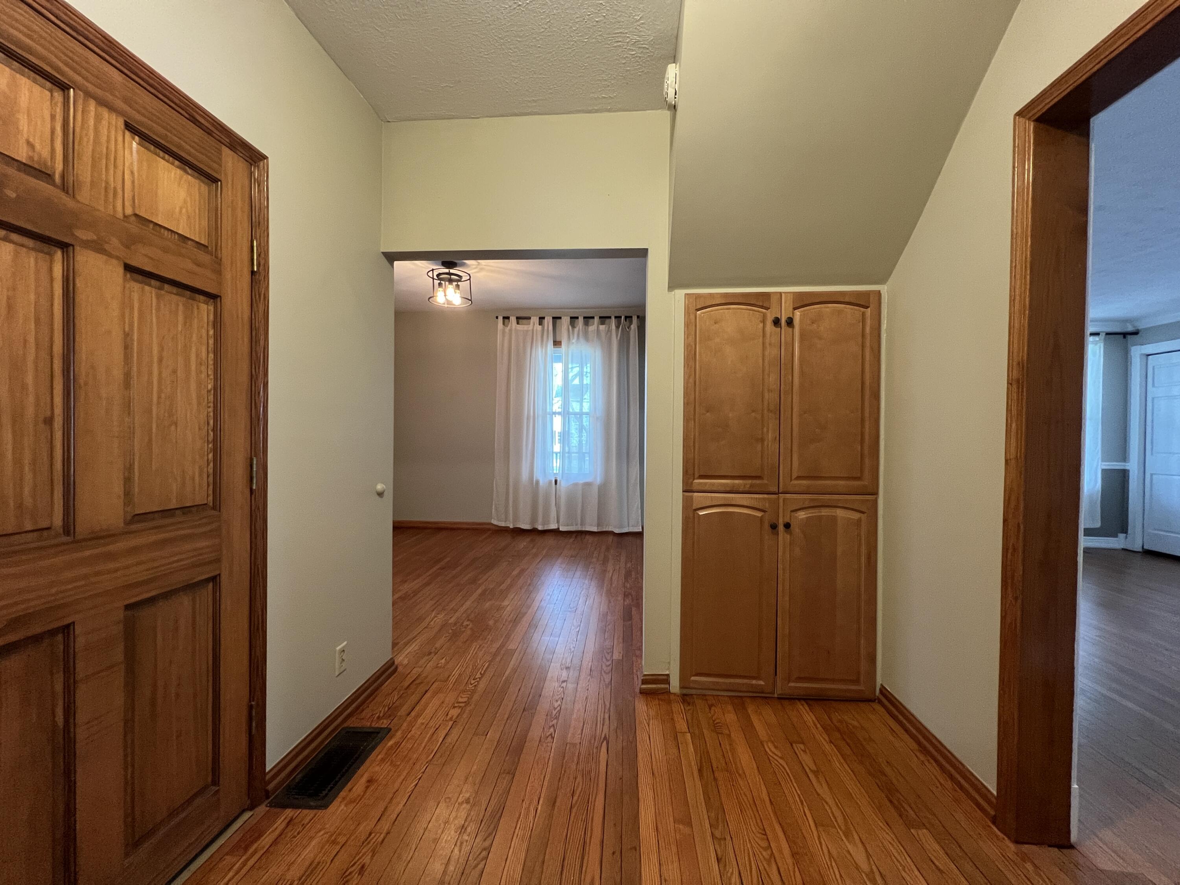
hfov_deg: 106.2
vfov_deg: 89.9
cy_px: 442
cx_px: 590
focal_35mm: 13
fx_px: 443
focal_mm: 1.57
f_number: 1.8
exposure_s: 1/60
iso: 320
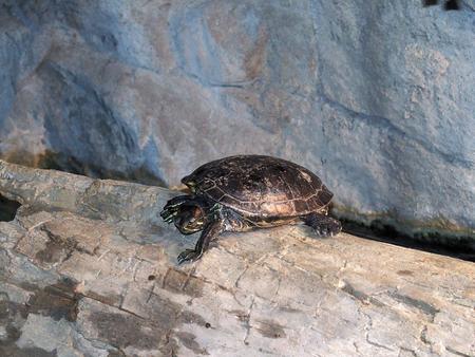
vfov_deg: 10.9
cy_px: 178
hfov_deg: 14.5
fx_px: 1867
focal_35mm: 136
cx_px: 238
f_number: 2.8
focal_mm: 28.8
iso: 800
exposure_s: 1/60
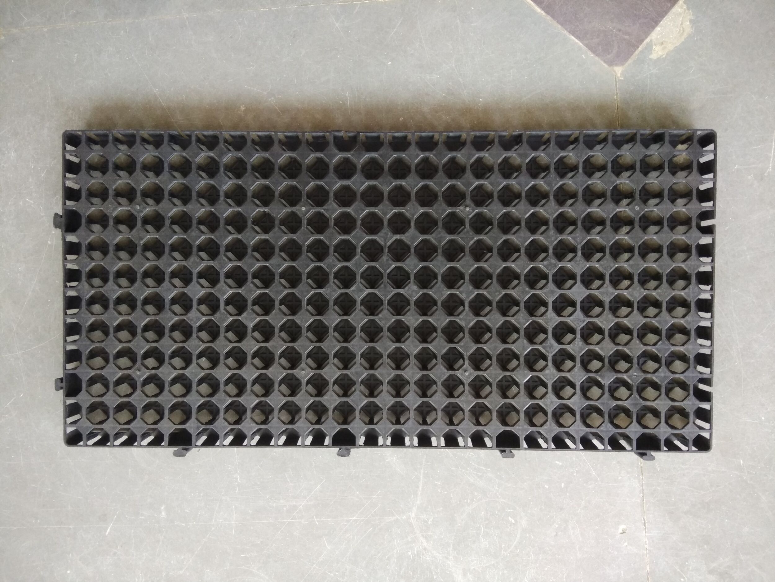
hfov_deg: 79.0
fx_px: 470
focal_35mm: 21
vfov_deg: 63.4
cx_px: 388
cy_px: 291
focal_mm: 3.57
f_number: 2
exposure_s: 1/33
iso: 400
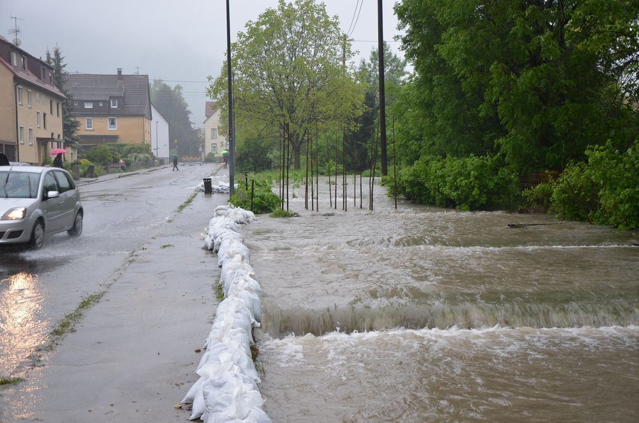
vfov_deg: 26.4
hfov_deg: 39.0
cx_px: 320
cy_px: 212
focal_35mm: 51
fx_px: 903
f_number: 4.5
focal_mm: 34
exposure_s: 1/80
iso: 400
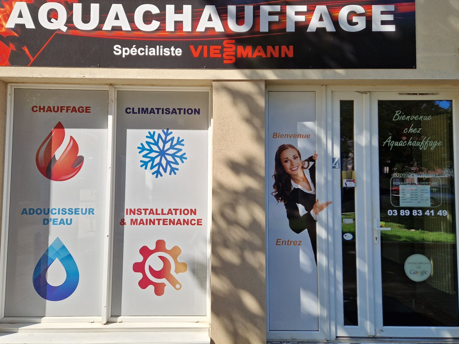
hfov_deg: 63.4
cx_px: 223
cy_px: 156
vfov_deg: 49.7
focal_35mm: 28
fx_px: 371
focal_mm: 5.4
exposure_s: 1/782
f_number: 1.8
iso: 50
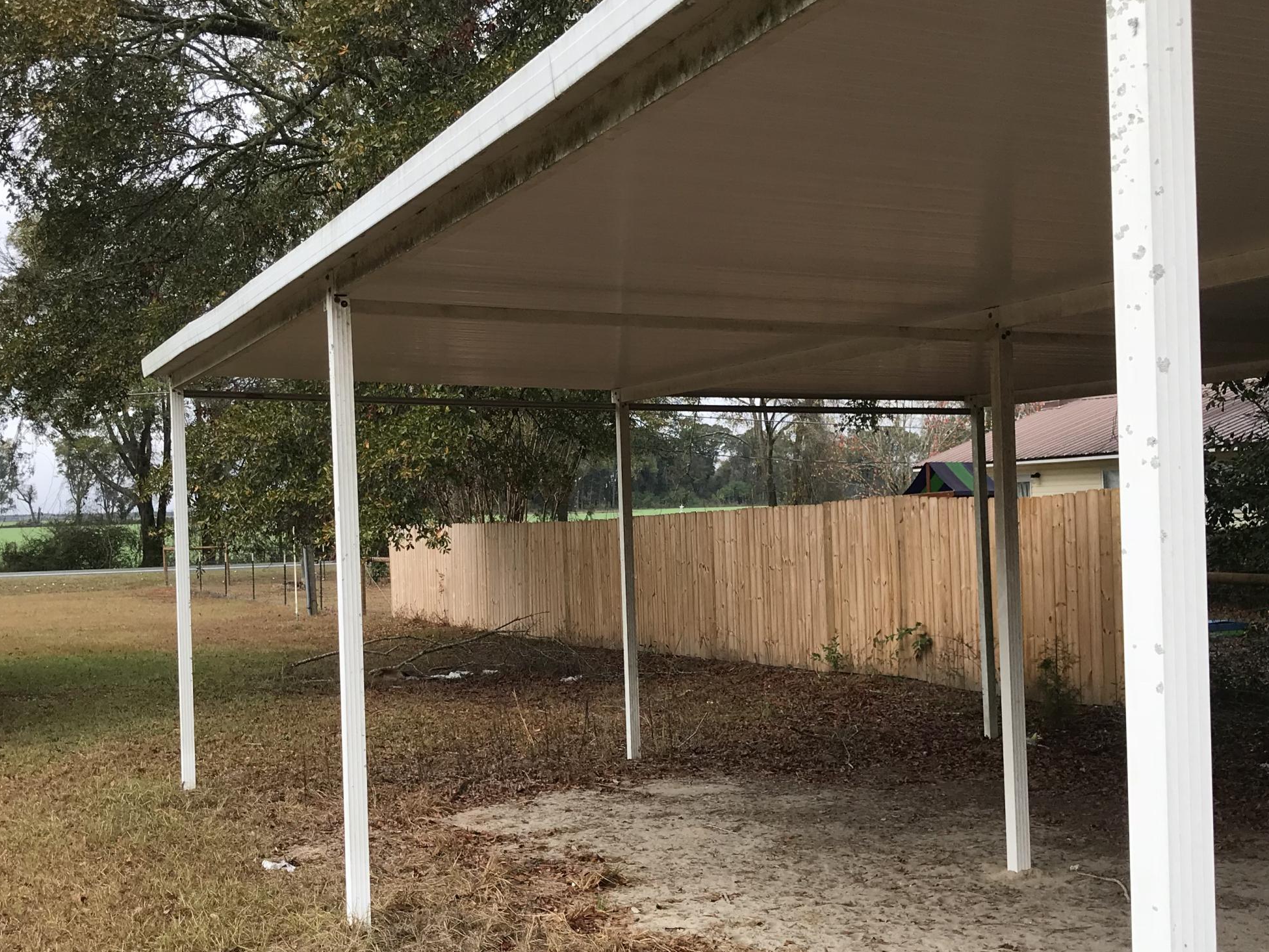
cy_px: 511
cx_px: 597
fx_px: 1576
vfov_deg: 33.6
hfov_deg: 43.8
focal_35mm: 43
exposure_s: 1/699
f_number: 1.8
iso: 20
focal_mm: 3.99
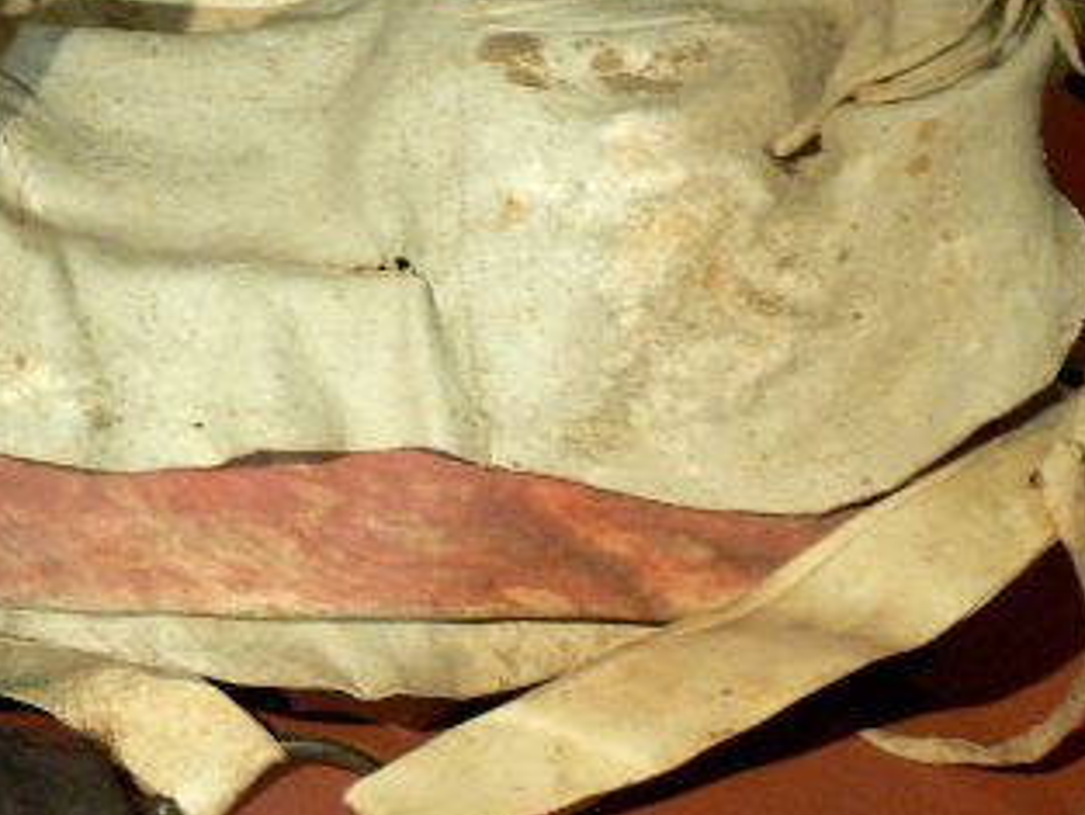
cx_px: 381
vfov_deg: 10.1
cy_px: 194
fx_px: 4578
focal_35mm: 146
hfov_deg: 13.5
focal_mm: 11.6
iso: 200
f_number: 3.2
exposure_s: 1/4
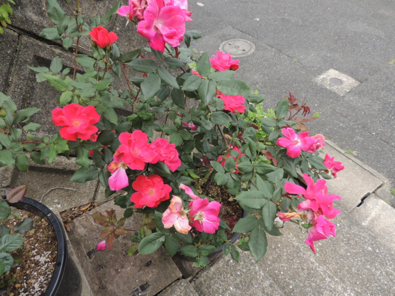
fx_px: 274
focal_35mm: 24
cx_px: 198
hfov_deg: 71.6
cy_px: 148
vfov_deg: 56.8
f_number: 3
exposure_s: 1/400
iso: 100
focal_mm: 4.3
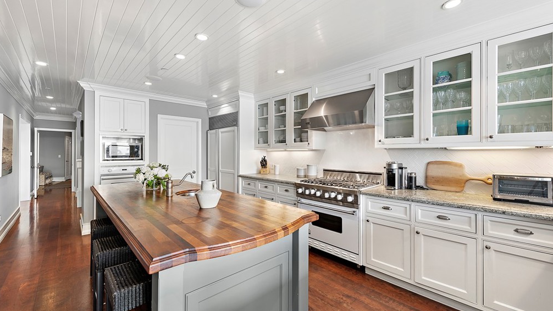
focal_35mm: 16
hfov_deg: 99.4
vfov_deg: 67.1
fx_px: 235
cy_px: 150
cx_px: 275
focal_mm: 15
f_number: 7.1
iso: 125
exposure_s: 1/30
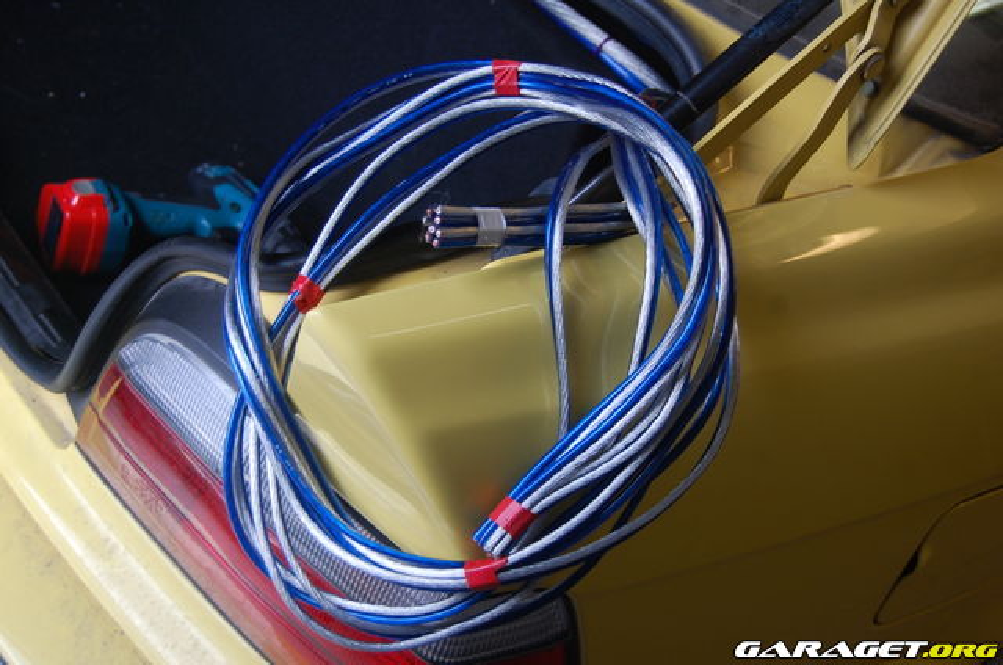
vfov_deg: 28.0
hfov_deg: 41.2
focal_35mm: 48
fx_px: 1335
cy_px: 332
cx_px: 502
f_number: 4.5
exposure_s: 1/40
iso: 400
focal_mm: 32
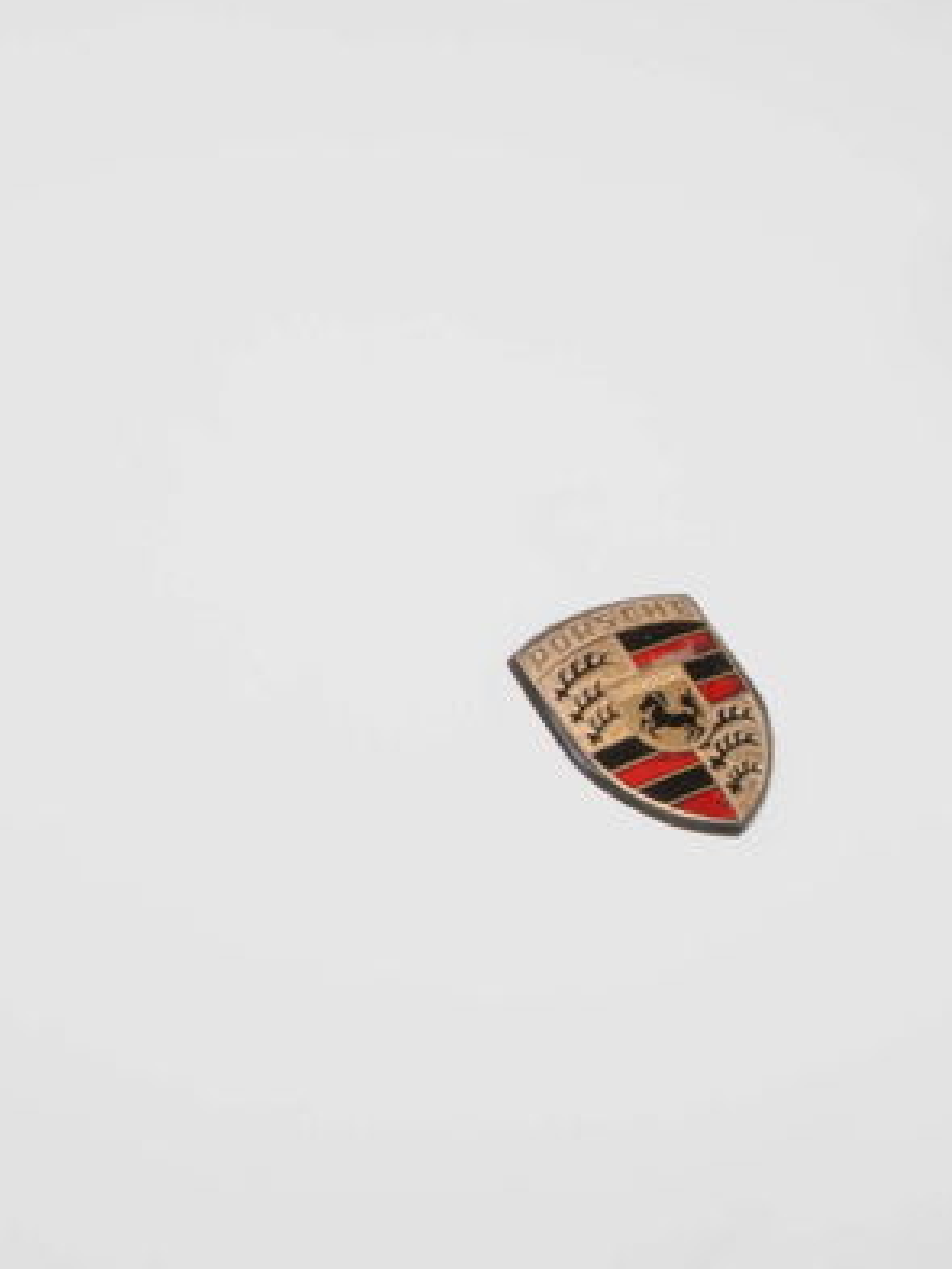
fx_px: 3995
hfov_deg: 13.3
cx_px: 1046
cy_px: 623
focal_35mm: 109
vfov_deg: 18.0
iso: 100
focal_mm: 39
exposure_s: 3.2
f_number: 25
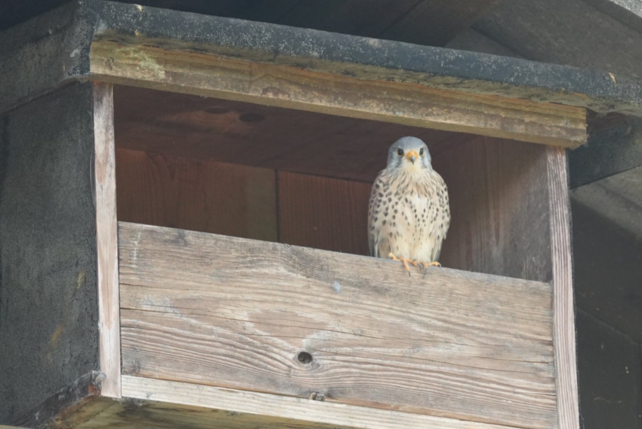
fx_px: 10263
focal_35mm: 575
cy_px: 214
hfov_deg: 3.6
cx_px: 321
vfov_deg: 2.4
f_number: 6.3
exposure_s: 1/500
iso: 1600
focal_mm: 383.4
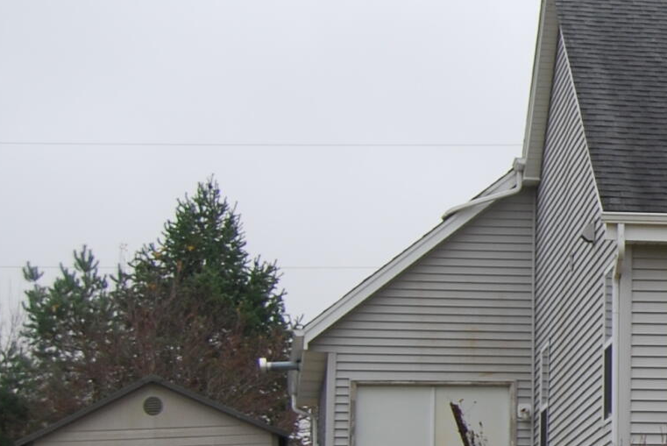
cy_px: 276
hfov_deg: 13.4
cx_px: 1246
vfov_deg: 10.1
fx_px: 2522
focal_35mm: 136
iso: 100
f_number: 5.6
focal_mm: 23
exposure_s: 1/125
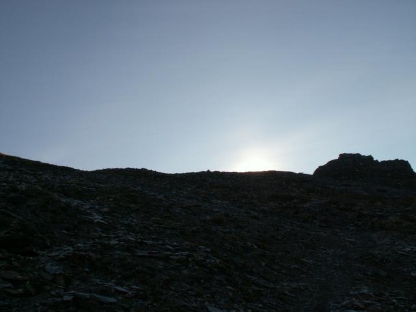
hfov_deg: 52.6
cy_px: 156
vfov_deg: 40.7
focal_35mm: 35
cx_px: 208
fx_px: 421
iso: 50
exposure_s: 1/250
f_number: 7.1
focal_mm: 5.86
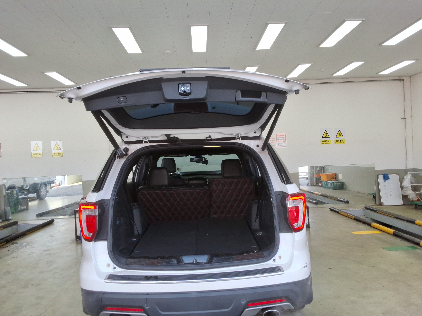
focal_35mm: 28
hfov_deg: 63.4
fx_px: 341
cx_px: 211
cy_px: 158
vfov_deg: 49.7
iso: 32
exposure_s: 1/270
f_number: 1.9
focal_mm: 2.91
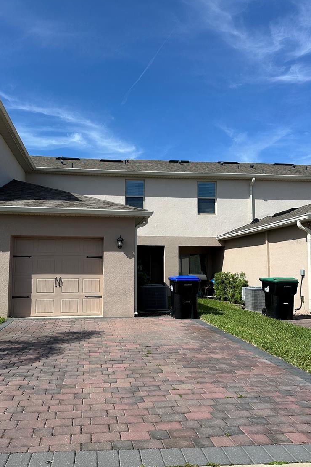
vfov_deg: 67.4
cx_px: 129
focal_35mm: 27
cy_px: 241
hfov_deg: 47.8
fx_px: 350
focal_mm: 6.86
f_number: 1.78
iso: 80
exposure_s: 1/5263
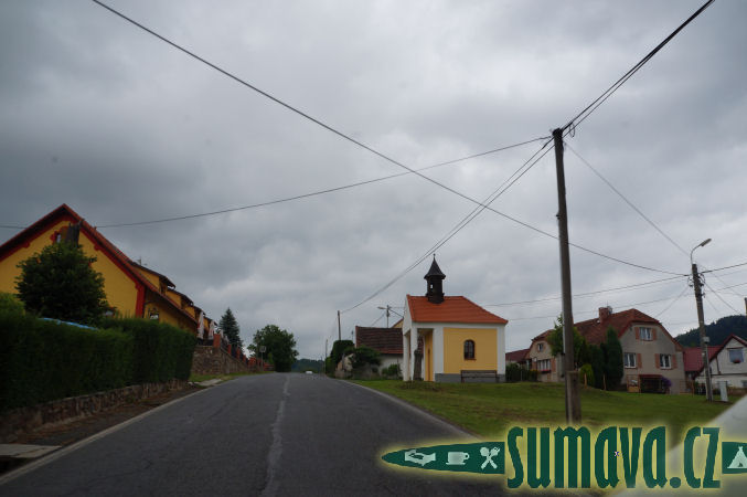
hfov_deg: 67.4
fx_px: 560
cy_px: 248
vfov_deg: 47.8
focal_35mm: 27
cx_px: 374
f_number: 16
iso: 200
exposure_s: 1/100
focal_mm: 18
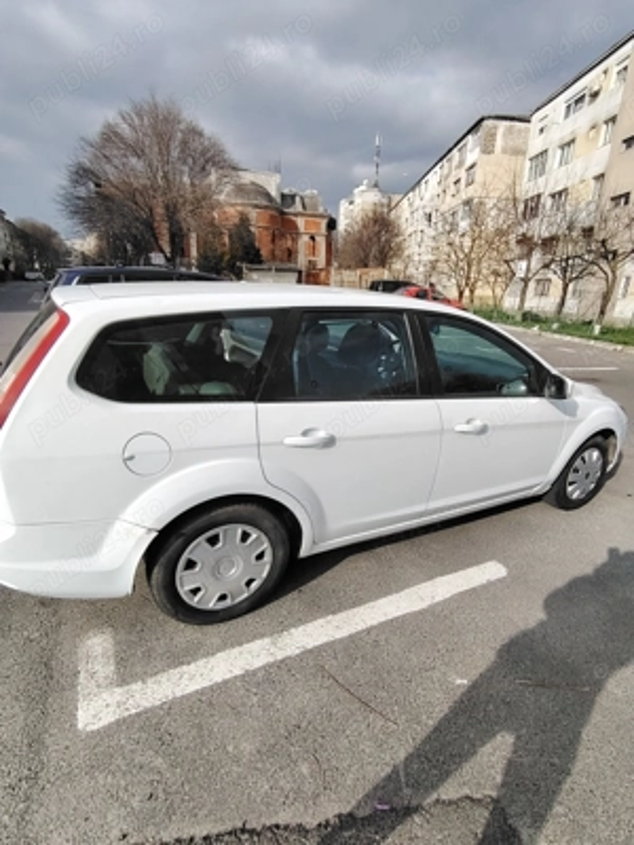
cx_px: 317
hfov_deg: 74.7
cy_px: 422
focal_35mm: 17
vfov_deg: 91.0
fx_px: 415
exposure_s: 1/2764
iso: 100
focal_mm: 1.42
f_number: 2.2
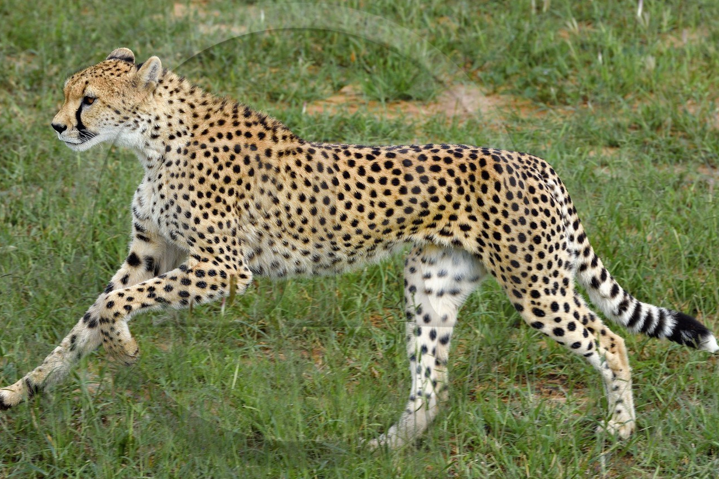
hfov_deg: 13.2
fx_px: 3115
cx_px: 298
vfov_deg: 8.8
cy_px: 236
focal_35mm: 156
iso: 800
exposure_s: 1/1600
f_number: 7.1
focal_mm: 125
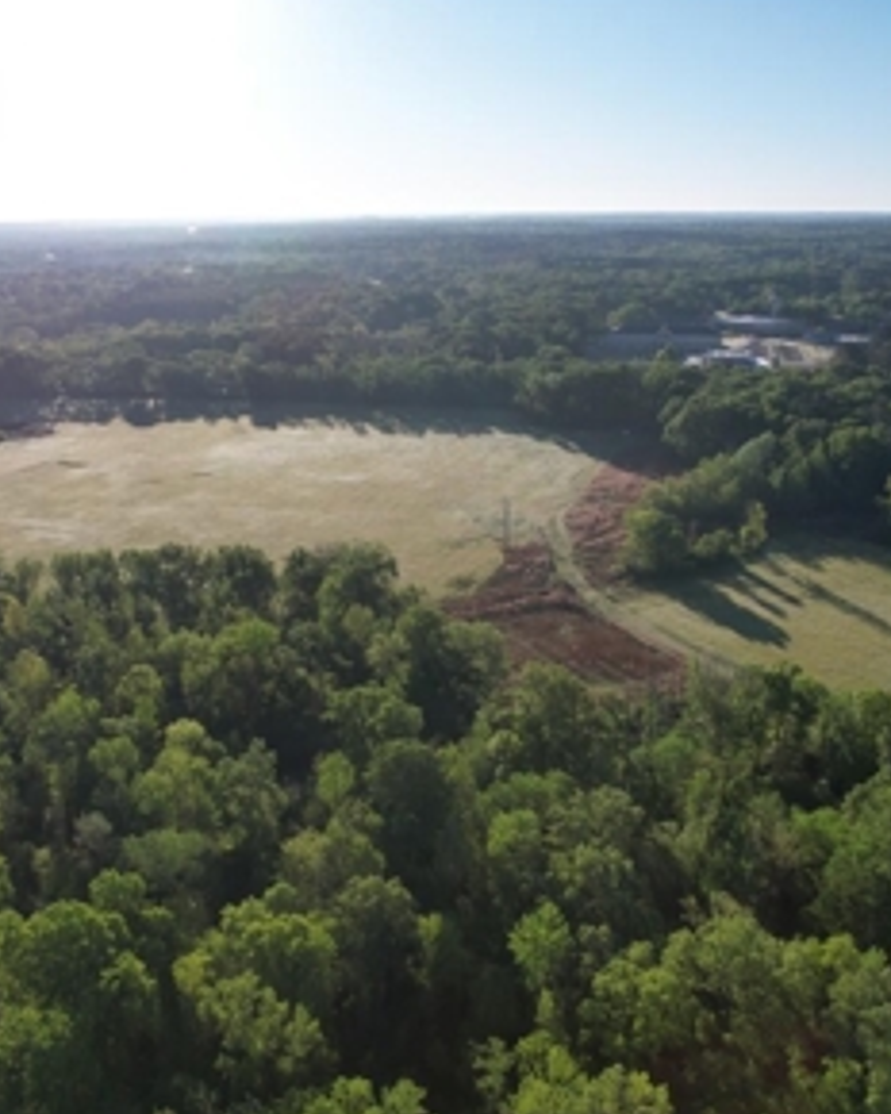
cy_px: 557
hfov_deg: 45.8
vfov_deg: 55.7
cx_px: 430
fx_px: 1055
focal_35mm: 32
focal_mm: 8.38
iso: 100
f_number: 2.8
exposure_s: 1/2000
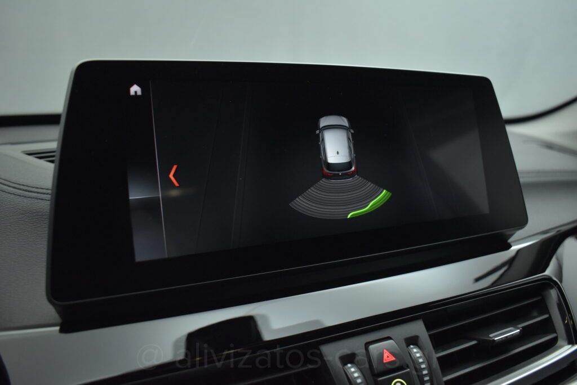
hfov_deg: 67.4
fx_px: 433
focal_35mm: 27
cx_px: 288
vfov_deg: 48.0
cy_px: 192
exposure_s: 1/100
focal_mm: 18
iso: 1600
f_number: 3.5
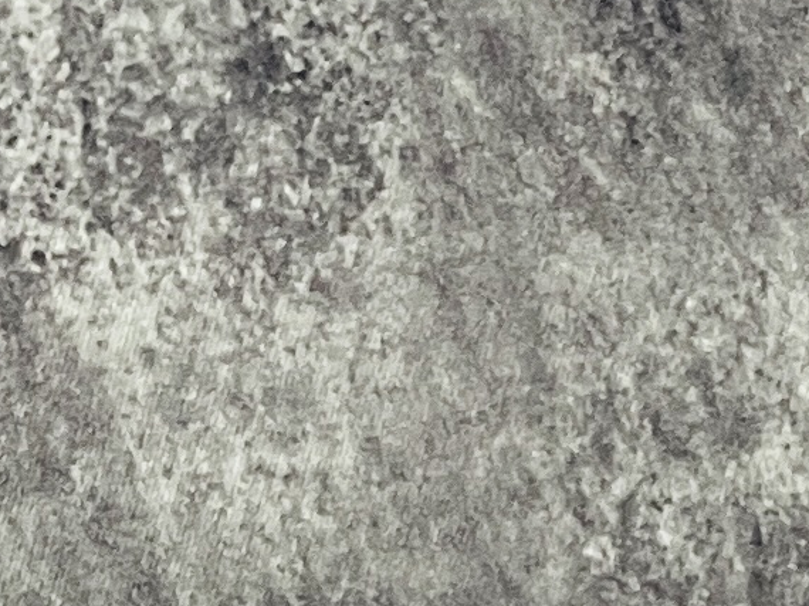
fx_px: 4298
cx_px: 1214
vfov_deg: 7.2
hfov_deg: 10.4
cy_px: 1831
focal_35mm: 184
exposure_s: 1/50
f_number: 1.6
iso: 64
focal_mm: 4.2
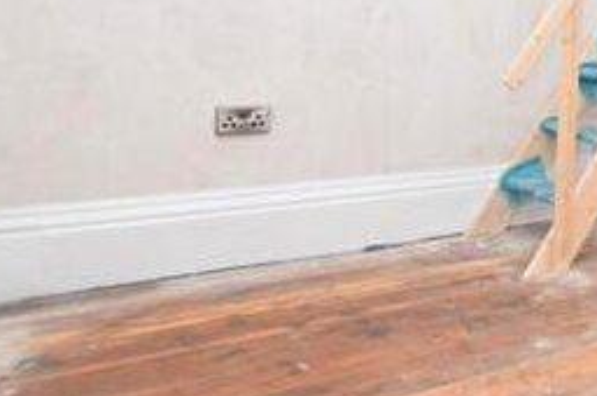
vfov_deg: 30.7
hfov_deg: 35.2
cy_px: 21
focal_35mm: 41
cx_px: 749
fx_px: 679
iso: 360
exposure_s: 1/125
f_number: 5.6
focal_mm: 10
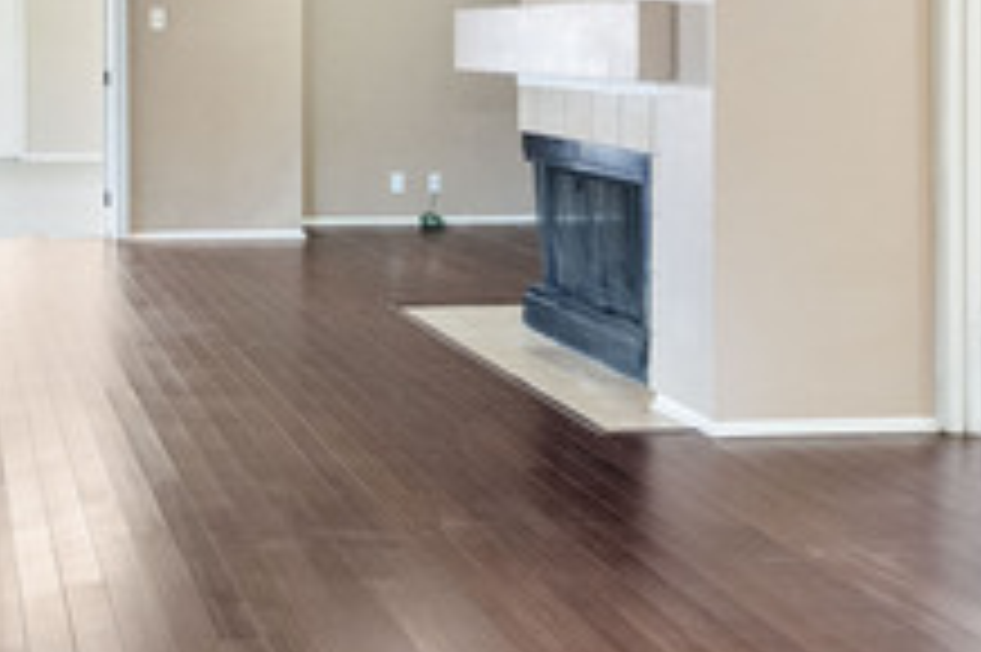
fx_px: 1198
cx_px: 50
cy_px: 83
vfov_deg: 29.4
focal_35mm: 44
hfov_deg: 40.2
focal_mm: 10
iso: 1600
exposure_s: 1/8
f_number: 5
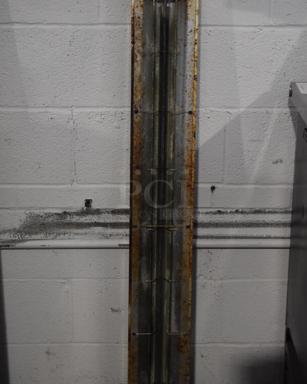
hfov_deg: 22.5
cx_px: 154
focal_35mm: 68
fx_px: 773
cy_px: 193
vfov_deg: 27.9
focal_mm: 40
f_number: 5
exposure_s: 1/125
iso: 2800
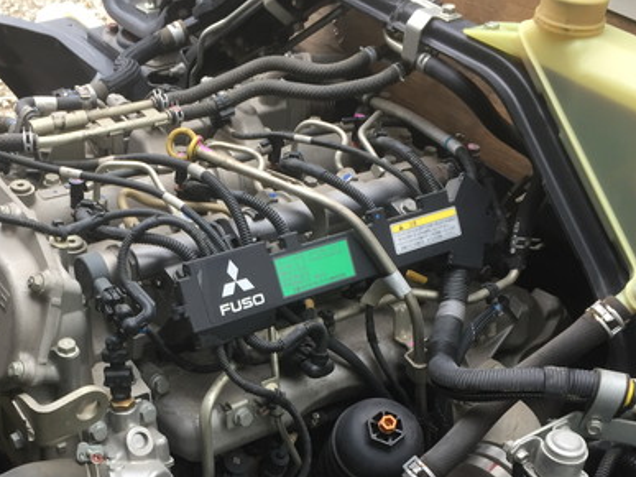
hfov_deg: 39.2
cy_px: 388
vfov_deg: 29.5
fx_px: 882
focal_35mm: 48
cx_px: 217
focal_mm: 4.15
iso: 32
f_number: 2.2
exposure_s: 1/40
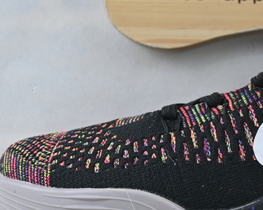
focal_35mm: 137
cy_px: 121
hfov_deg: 13.6
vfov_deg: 11.3
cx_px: 331
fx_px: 1067
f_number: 5
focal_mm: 32.5
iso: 100
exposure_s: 1/40
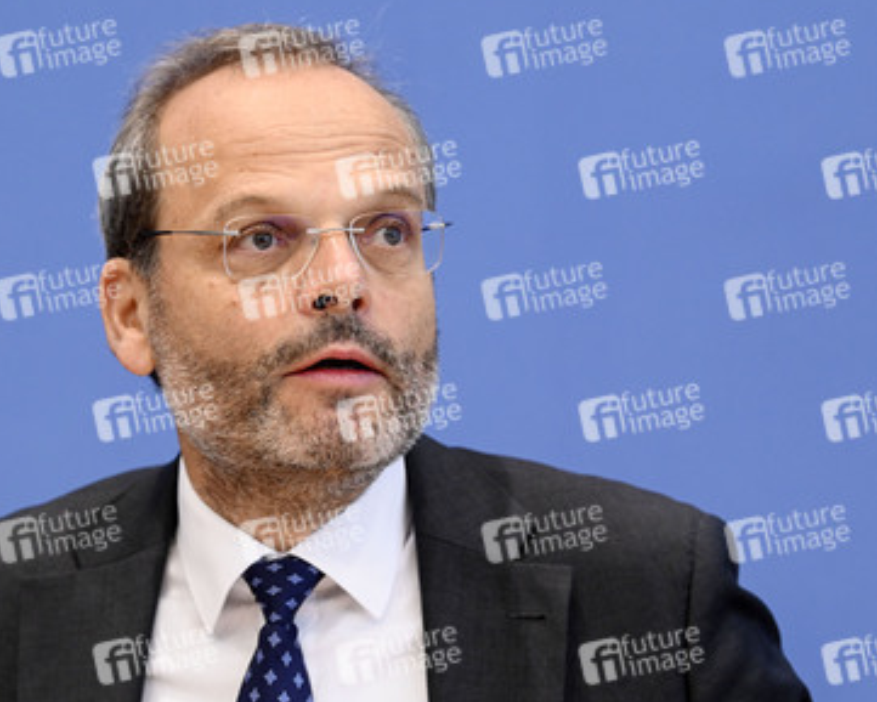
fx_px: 4414
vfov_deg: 9.1
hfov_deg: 11.3
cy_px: 352
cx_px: 334
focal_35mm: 170
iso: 4000
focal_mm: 145
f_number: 5.6
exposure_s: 1/500
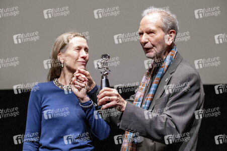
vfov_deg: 12.8
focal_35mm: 107
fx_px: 674
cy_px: 76
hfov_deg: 19.1
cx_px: 114
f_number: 2.8
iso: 2500
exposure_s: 1/210
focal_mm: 71.5
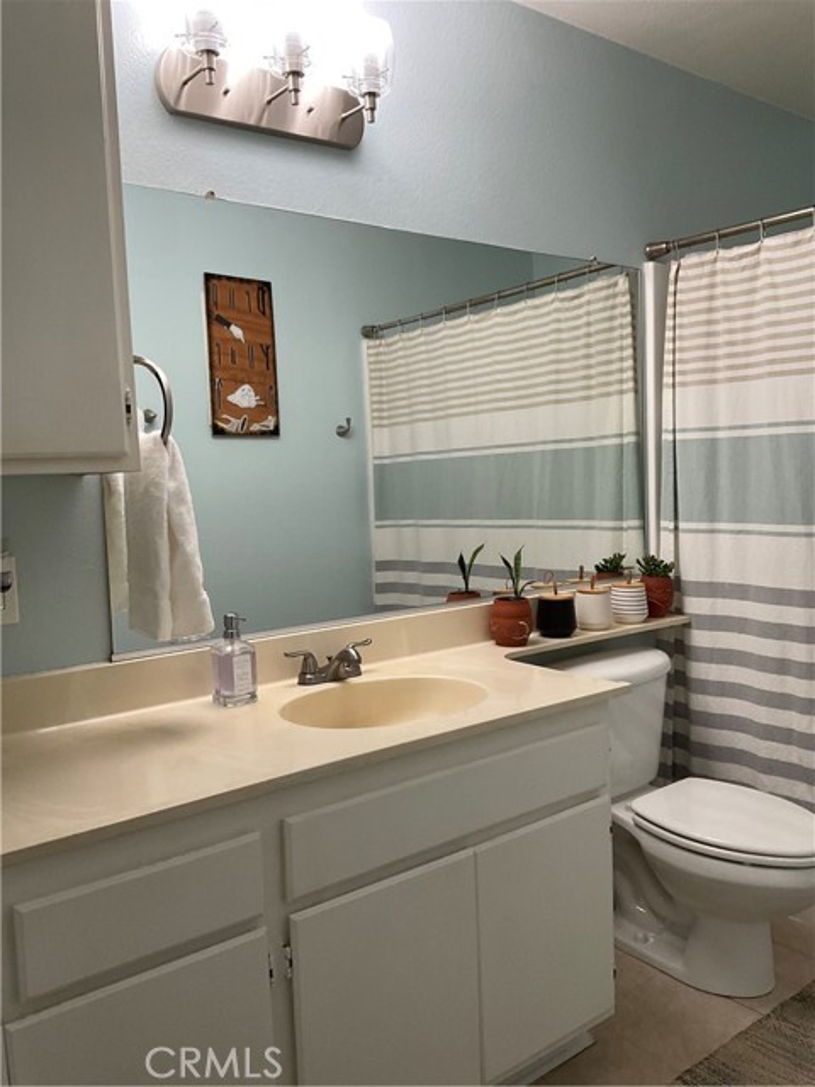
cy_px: 544
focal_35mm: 29
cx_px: 408
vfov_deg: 61.7
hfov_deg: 48.2
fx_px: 910
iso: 100
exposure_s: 1/60
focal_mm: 3
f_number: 1.8
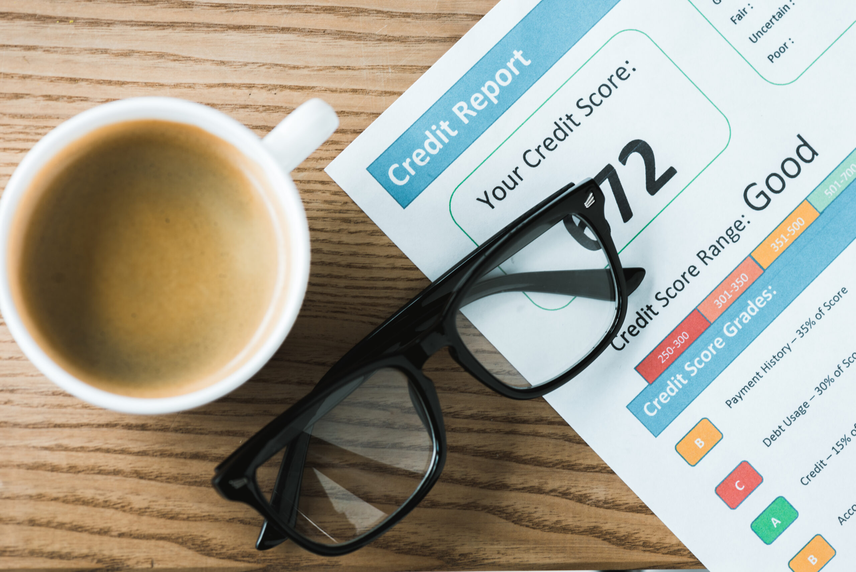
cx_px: 428
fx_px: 2498
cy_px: 286
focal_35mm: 105
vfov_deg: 13.1
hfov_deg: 19.4
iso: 100
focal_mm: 105
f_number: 6.3
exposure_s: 1/15
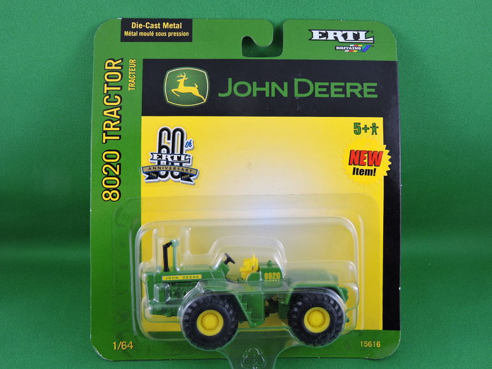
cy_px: 184
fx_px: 569
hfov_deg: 46.8
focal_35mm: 40
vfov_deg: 36.0
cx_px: 246
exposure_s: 1/30
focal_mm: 7.2
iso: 100
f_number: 3.8
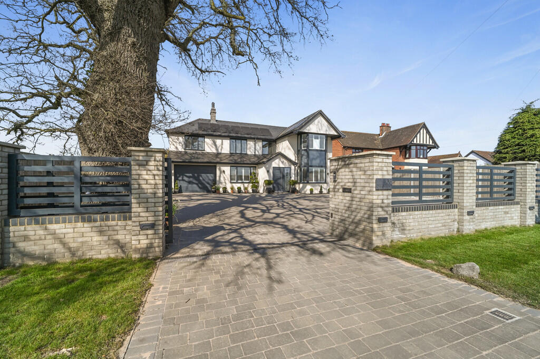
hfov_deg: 104.3
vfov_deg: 81.1
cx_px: 270
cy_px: 180
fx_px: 210
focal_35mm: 14
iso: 400
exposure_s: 1/640
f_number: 11
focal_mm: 14
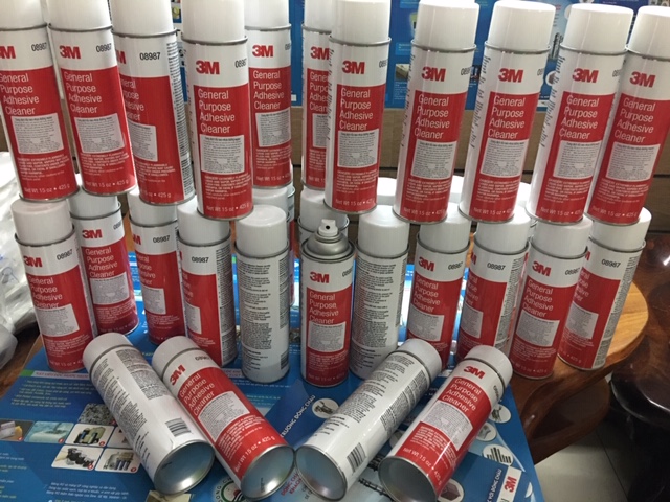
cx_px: 335
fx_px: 561
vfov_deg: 48.2
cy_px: 251
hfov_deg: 61.7
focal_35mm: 29
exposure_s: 1/8
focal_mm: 4.15
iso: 160
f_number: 2.2
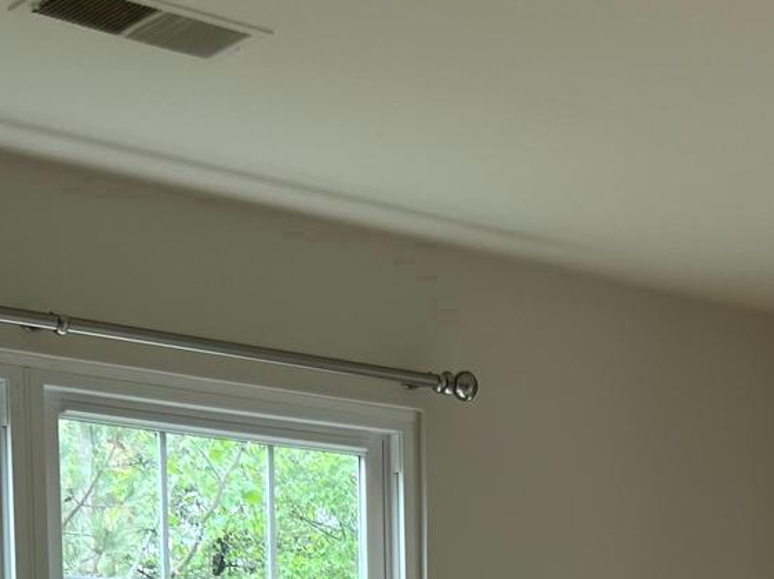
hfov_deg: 20.2
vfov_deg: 14.1
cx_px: 702
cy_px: 982
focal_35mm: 95
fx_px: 2123
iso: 40
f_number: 1.5
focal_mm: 5.7
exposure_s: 1/120
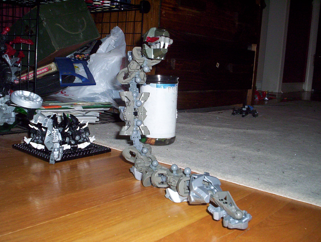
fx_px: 353
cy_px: 121
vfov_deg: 37.9
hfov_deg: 48.9
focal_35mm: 38
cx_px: 160
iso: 140
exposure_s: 1/60
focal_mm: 4.99
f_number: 4.5
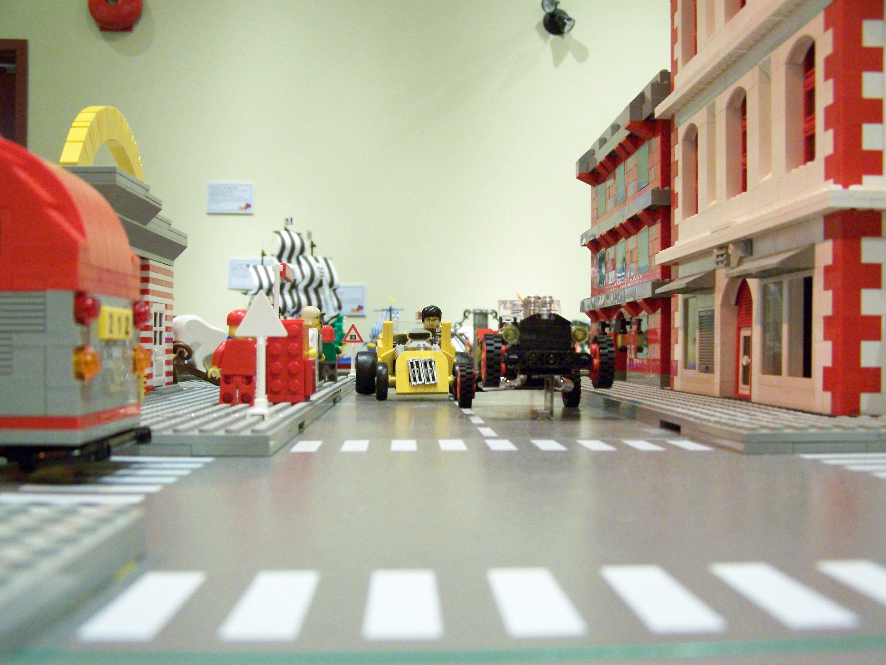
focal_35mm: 38
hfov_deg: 49.0
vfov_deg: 37.7
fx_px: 973
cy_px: 332
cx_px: 443
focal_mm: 6.3
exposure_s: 1/20
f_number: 2.8
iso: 400
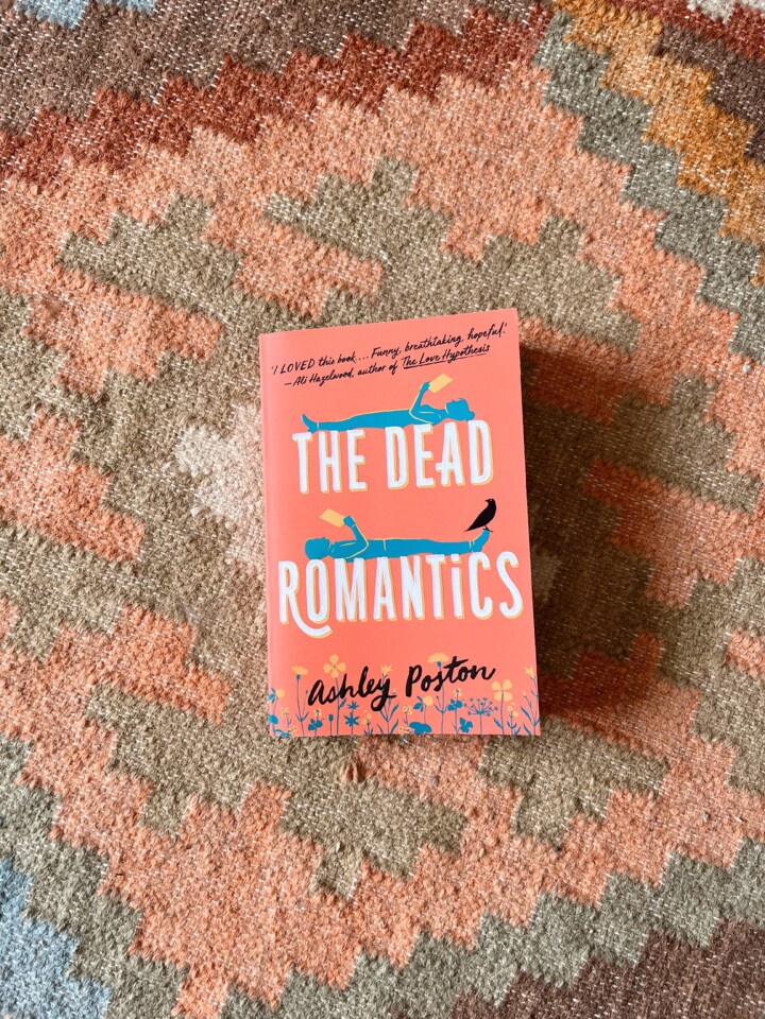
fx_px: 766
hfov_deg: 53.1
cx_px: 382
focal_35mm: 26
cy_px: 510
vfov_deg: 67.3
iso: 125
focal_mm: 5.1
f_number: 1.6
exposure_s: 1/116
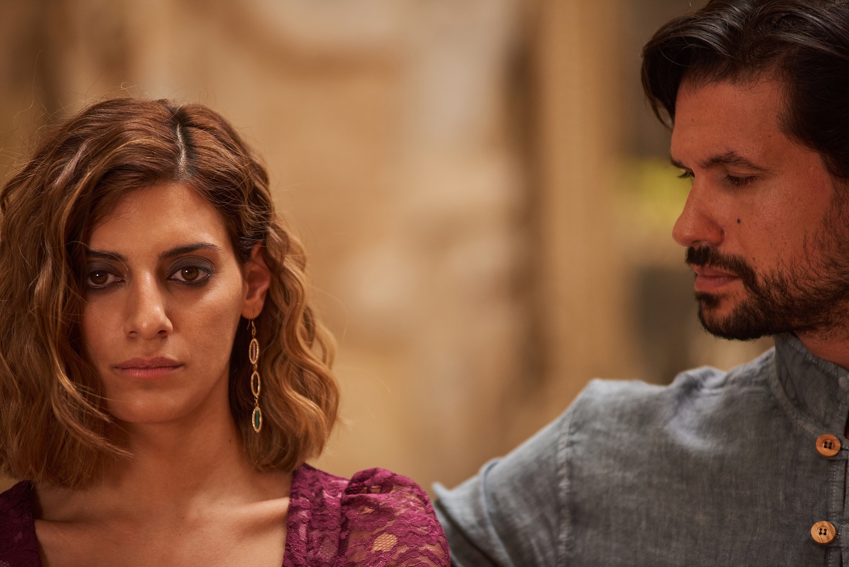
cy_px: 284
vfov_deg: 6.9
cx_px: 424
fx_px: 4718
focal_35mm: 200
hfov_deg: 10.3
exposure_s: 1/500
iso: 640
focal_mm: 200
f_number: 2.8
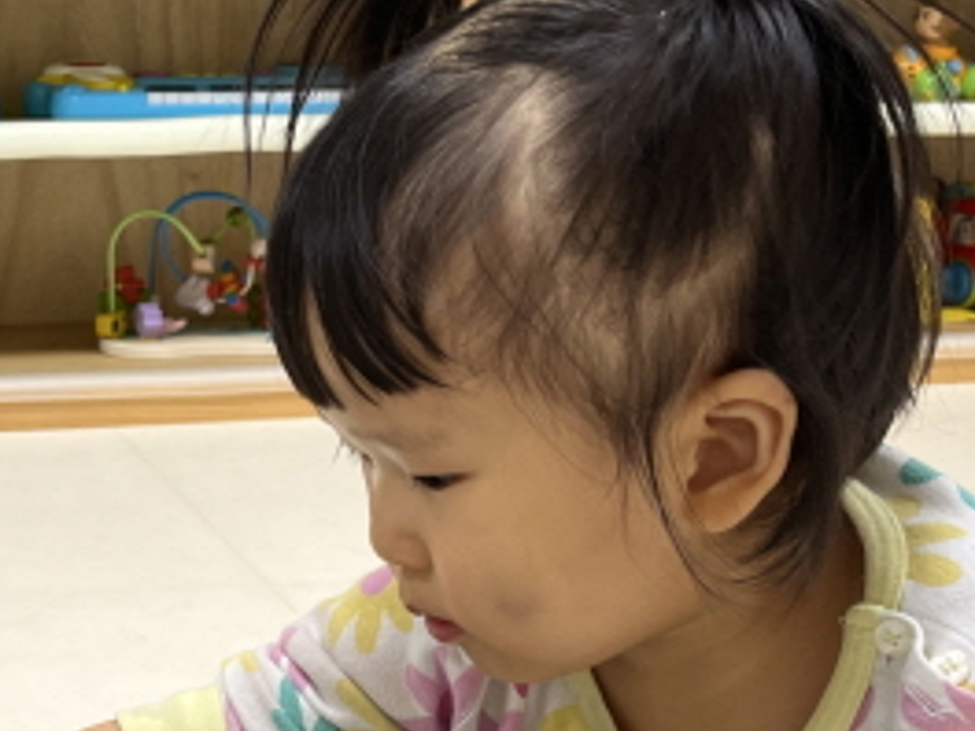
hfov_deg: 26.4
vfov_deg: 20.5
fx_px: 2000
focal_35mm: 71
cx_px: 81
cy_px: 569
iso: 125
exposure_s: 1/120
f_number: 1.6
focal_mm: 5.1
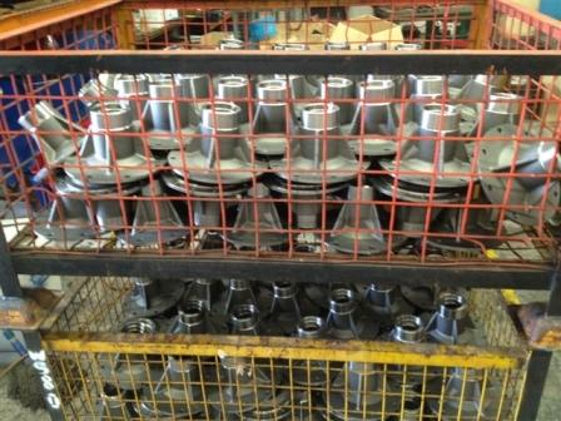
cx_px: 280
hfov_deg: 52.6
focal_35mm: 35
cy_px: 210
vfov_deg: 40.7
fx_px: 567
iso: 200
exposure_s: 1/20
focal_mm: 4.28
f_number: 2.4
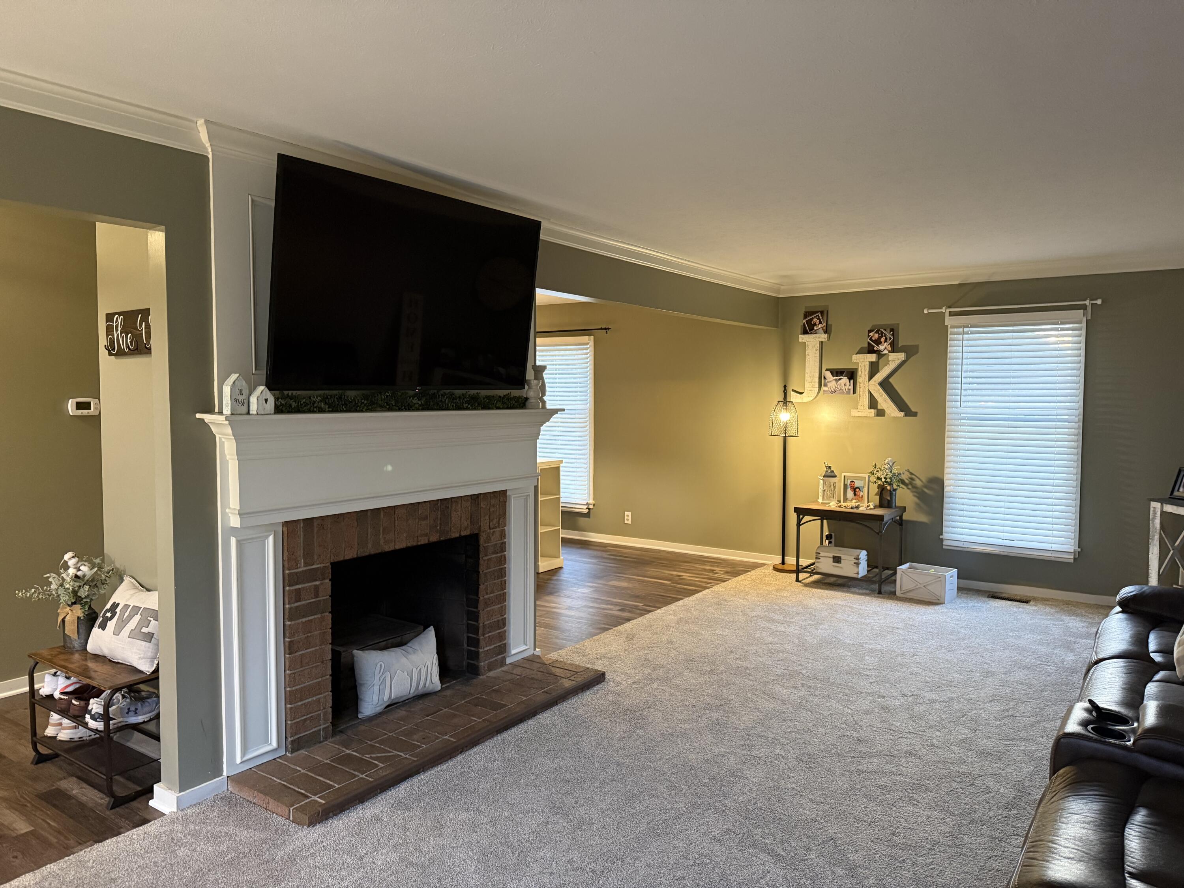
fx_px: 821
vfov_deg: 56.8
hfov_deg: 71.6
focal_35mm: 24
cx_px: 592
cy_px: 444
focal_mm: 6.76
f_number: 1.78
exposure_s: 1/40
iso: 640
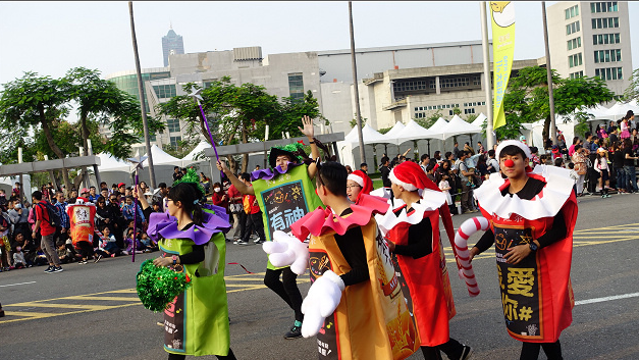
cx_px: 321
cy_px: 217
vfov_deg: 25.9
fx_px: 780
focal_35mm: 46
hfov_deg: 44.6
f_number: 4
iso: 125
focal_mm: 15.74
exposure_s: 1/320
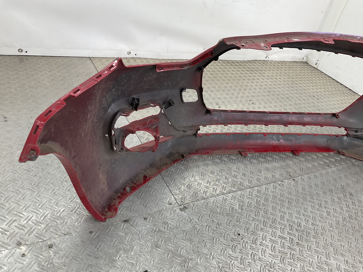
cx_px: 182
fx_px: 304
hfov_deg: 61.7
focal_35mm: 29
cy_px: 136
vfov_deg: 48.2
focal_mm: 3
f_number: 1.8
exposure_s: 1/100
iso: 25
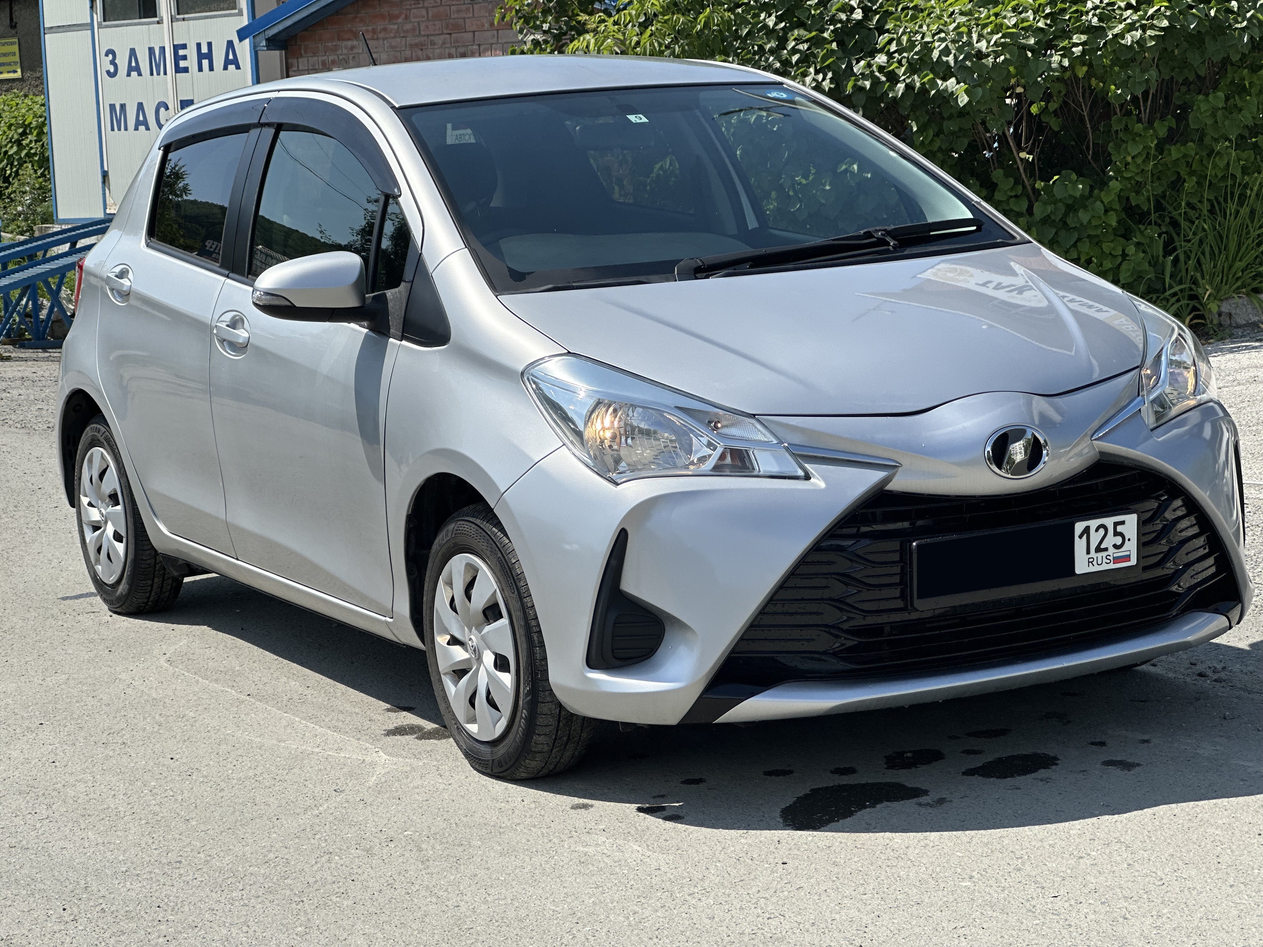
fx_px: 2809
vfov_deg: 19.1
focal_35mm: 77
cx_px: 632
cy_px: 474
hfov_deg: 25.3
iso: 32
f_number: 2.8
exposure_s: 1/861
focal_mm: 9
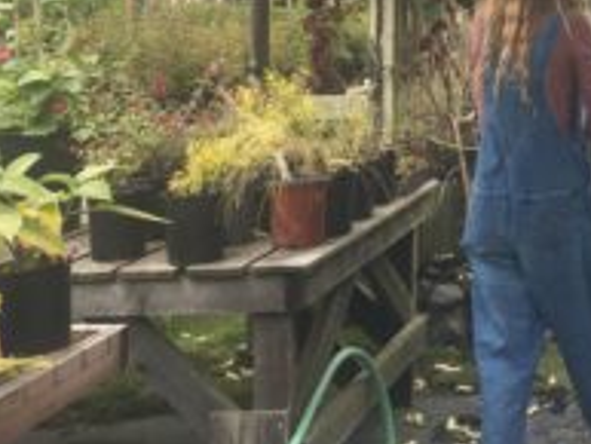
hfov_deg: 23.4
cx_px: 735
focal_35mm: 75
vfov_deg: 18.6
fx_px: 1281
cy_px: -96
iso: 25
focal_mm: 4.15
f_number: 2.2
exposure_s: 1/288
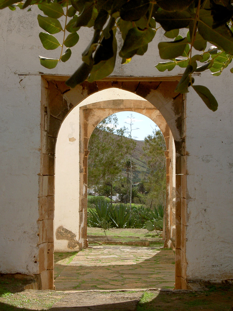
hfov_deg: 19.6
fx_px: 673
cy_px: 156
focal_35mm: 75
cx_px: 116
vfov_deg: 26.0
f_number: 7.1
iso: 50
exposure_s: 1/250
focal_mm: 12.4
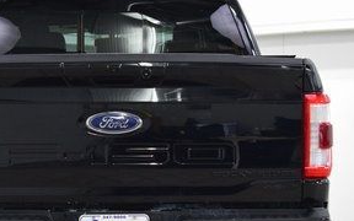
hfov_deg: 17.5
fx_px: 1149
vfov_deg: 11.0
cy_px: 144
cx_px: 114
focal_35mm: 119
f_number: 4.5
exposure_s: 1/60
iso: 1600
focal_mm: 35
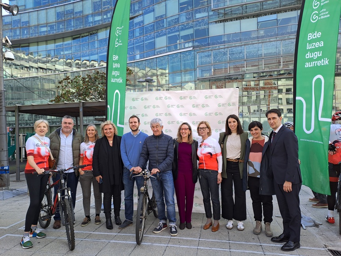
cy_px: 128
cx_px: 170
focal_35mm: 25
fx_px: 246
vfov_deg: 54.9
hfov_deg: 69.4
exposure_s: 1/204
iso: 32
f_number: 1.8
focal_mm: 4.65
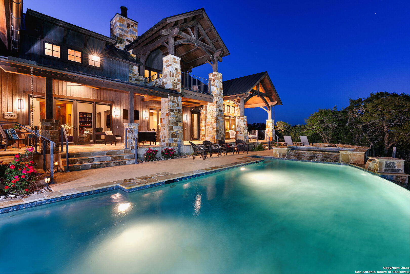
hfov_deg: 96.7
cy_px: 137
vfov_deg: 73.7
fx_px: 182
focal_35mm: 16
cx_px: 205
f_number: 7.1
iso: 160
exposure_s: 8
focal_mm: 16
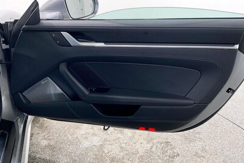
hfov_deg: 58.7
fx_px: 217
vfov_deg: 41.1
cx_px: 123
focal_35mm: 32
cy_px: 73
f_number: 1.8
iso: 50
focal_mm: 3
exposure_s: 1/122
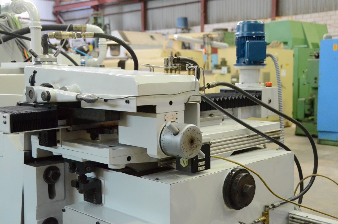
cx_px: 169
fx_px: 450
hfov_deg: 41.2
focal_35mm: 48
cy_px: 112
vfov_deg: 28.0
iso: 6400
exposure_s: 1/125
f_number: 5.6
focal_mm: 32
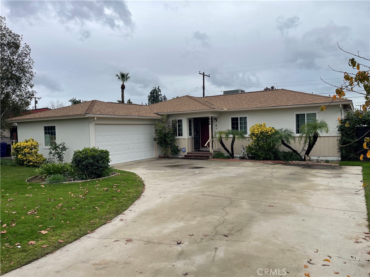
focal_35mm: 25
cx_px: 185
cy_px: 138
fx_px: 267
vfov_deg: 54.9
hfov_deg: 69.4
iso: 32
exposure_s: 1/3448
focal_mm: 5.1
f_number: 1.6
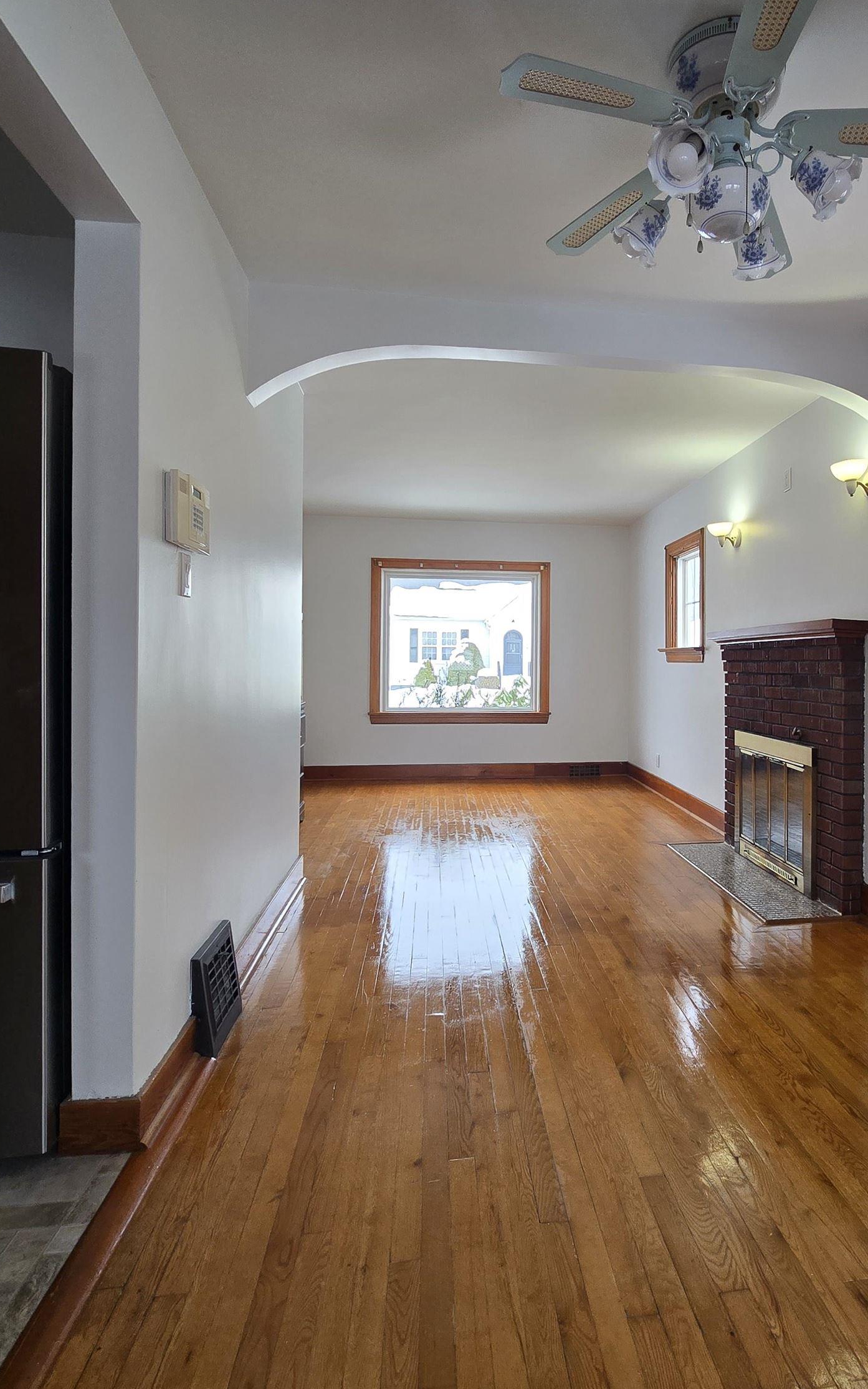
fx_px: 719
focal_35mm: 19
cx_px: 569
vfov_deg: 88.0
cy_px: 683
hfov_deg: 60.9
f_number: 2.2
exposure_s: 1/60
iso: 80
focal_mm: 2.2
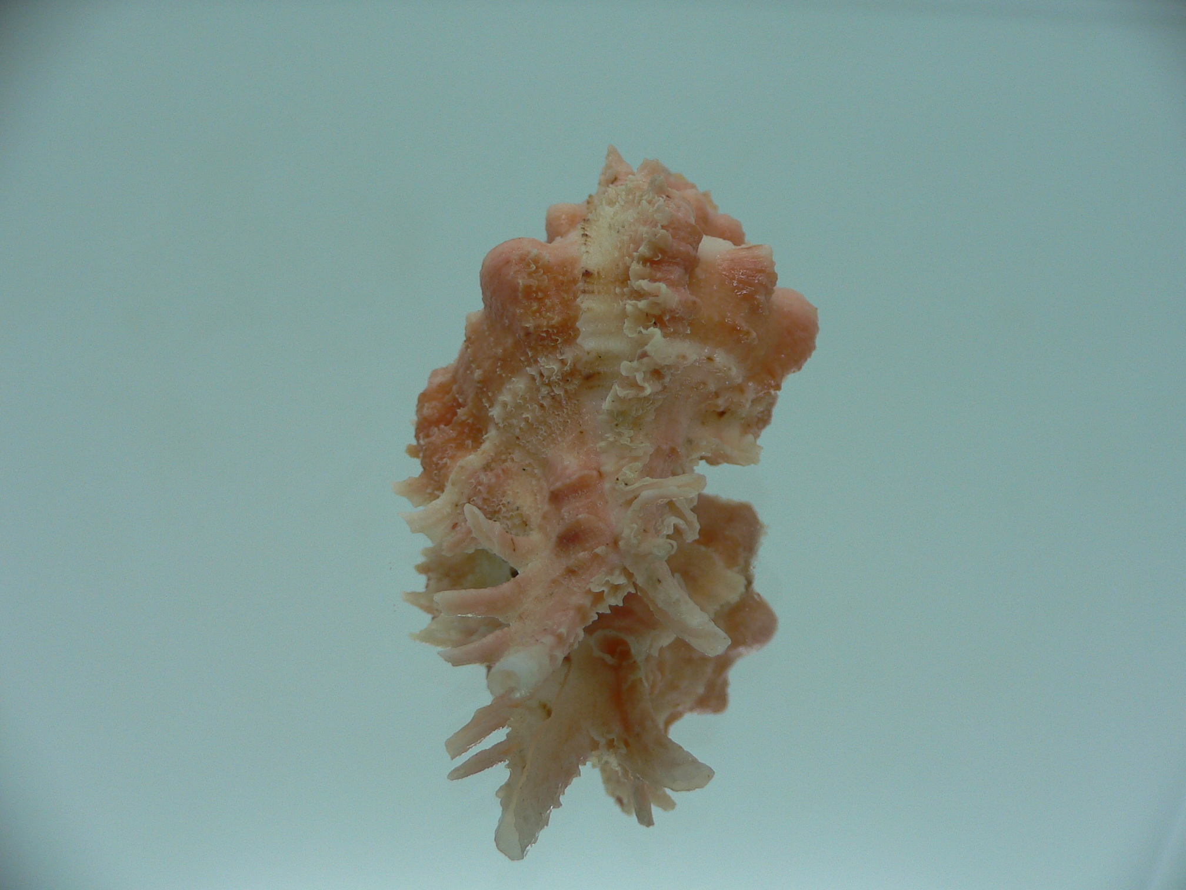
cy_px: 445
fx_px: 1199
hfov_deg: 52.6
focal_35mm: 35
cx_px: 593
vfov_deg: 40.7
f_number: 2.8
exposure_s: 1/60
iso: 80
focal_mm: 4.6
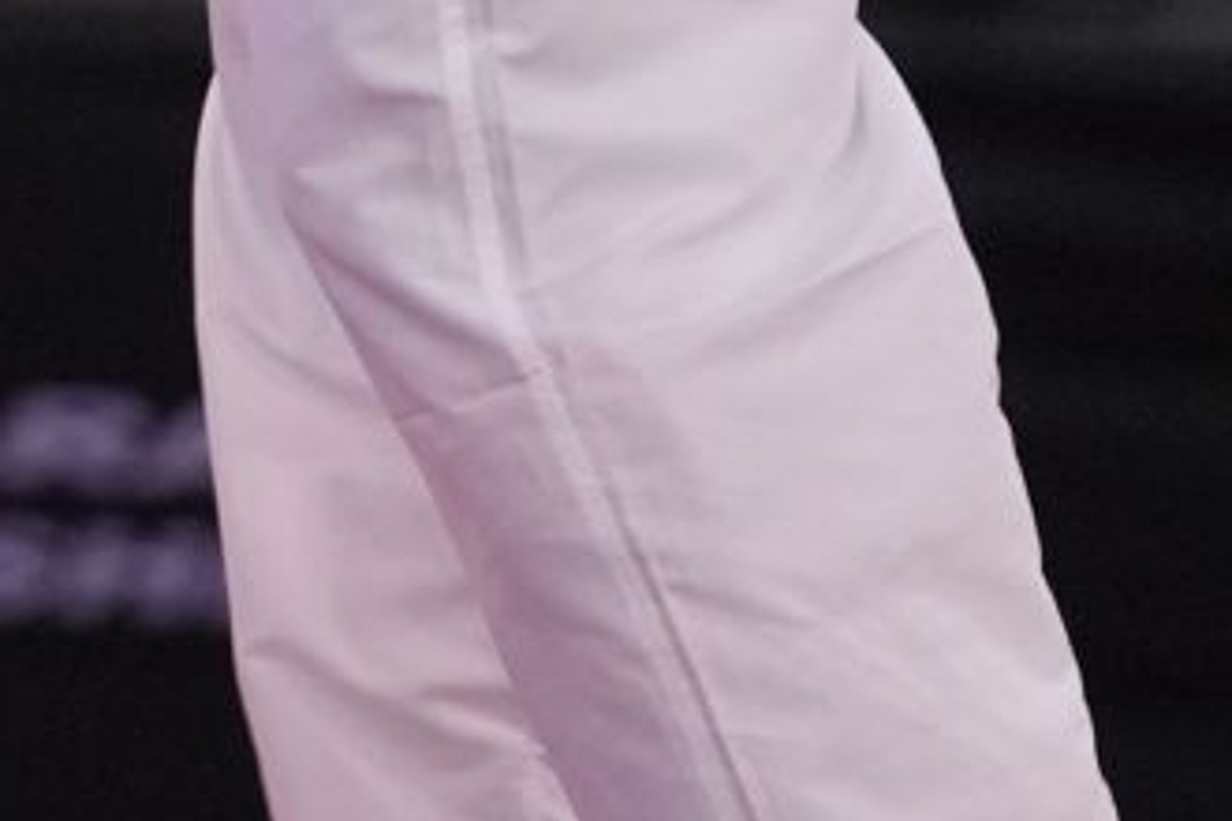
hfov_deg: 1.3
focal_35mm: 1635
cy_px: -1355
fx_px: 55949
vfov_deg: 0.8
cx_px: -448
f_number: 2.8
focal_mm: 200
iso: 2000
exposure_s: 1/1000
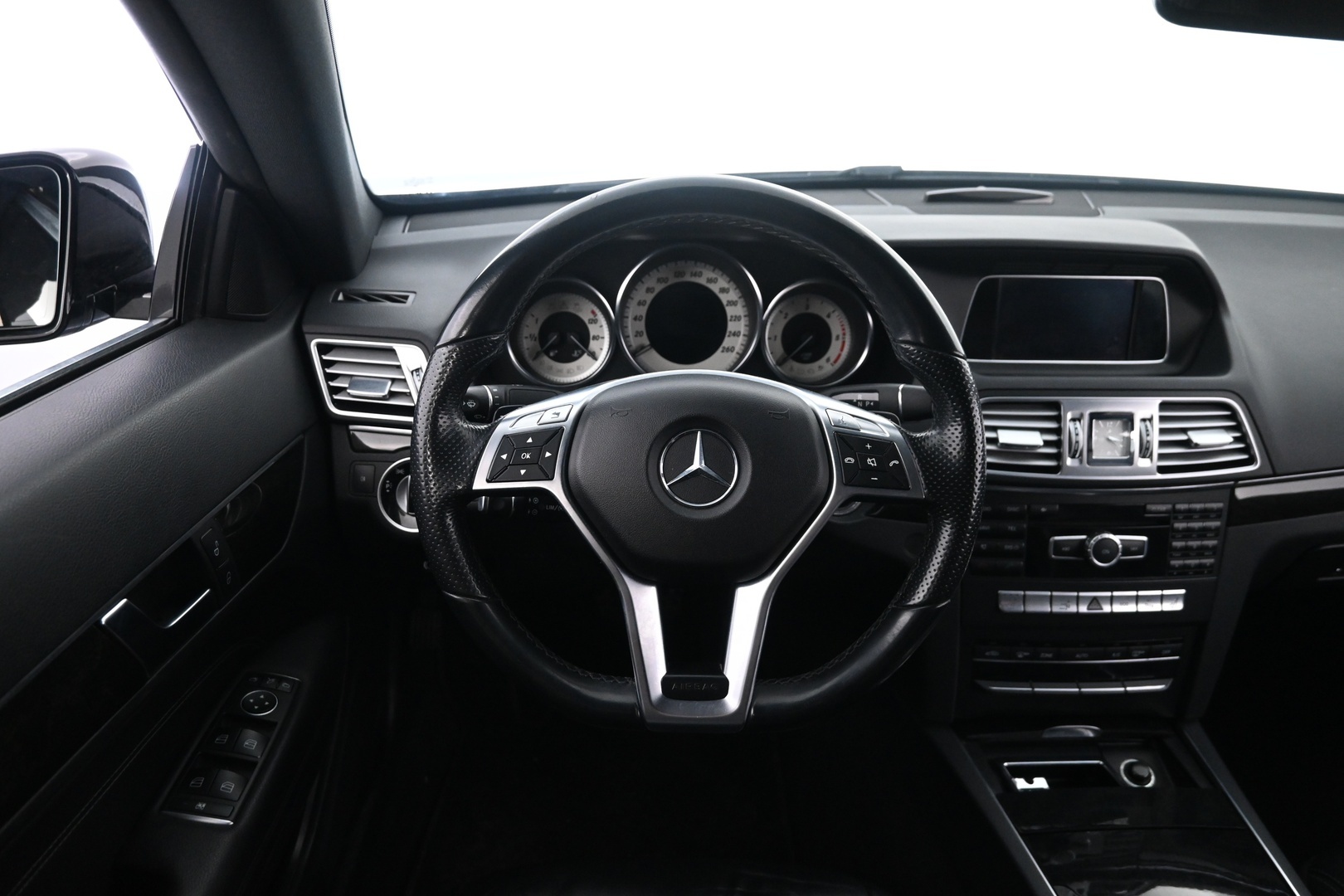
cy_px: 448
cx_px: 672
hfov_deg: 73.7
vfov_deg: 53.1
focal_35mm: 24
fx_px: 896
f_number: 3.5
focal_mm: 16
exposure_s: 1/25
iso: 2200
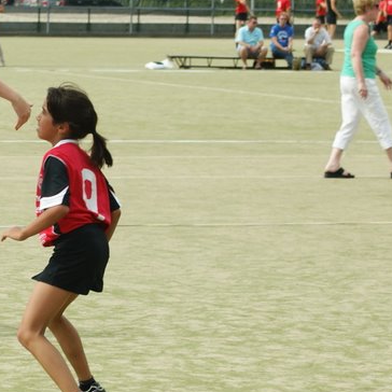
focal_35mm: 168
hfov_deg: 10.4
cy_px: 94
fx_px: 2152
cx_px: 138
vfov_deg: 10.4
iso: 100
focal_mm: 40
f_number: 5
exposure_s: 1/320
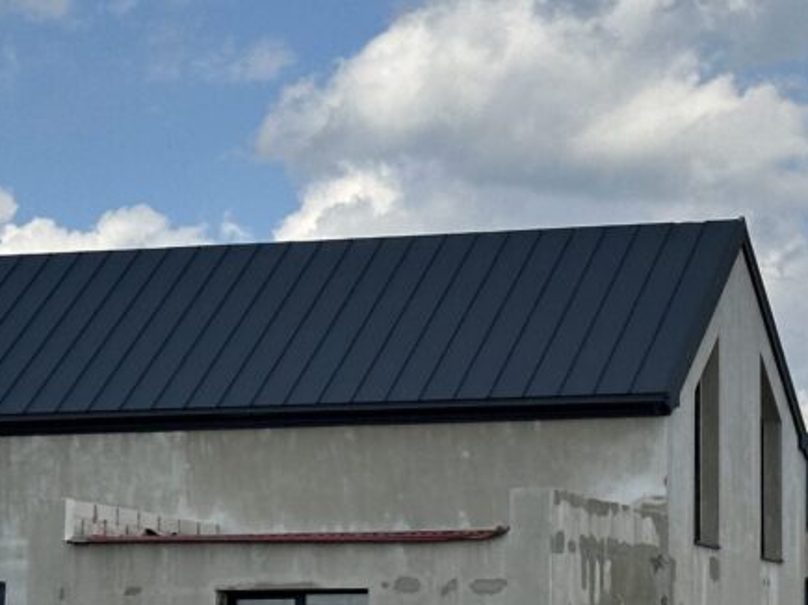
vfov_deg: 13.1
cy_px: 445
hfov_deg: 17.3
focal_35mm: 113
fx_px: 2637
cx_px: 611
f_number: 1.78
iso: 64
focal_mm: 6.86
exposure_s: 1/7634
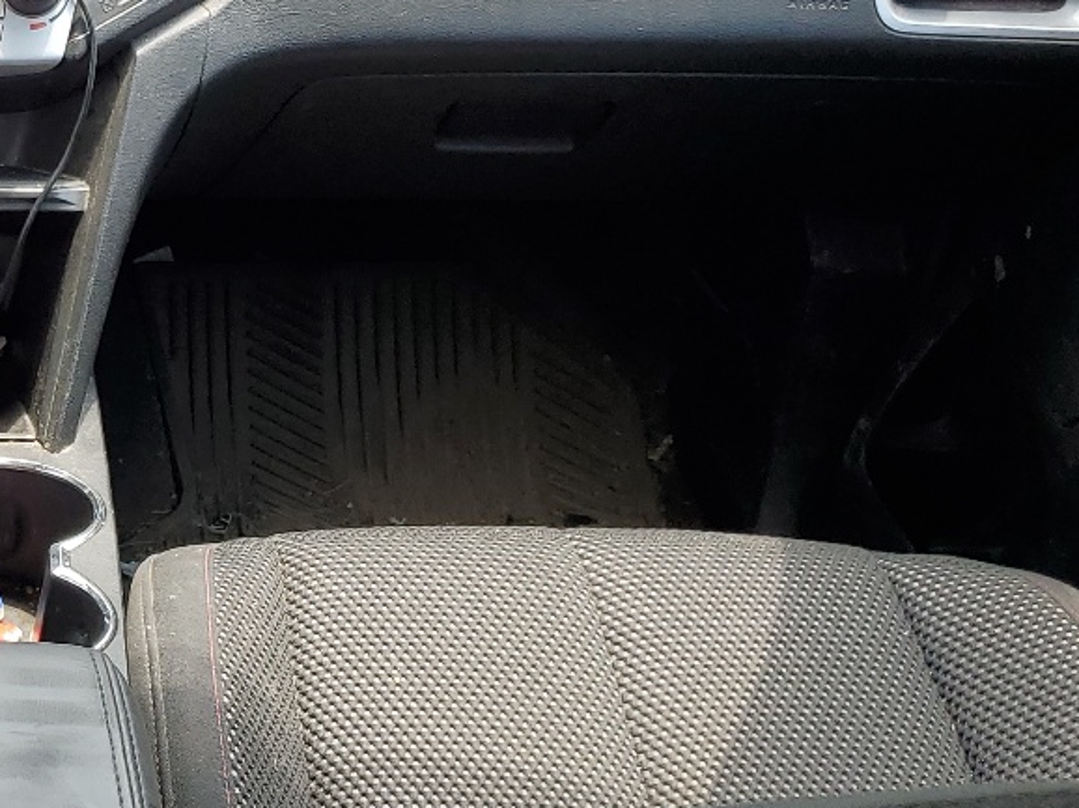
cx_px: -168
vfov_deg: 20.4
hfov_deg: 24.8
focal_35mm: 72
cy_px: 515
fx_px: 2243
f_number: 1.5
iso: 50
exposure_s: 1/263
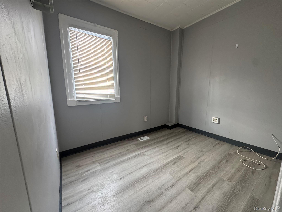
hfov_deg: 102.1
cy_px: 106
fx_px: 114
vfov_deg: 85.7
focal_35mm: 14
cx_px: 141
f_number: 2.2
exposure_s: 1/74
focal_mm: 2.22
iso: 320
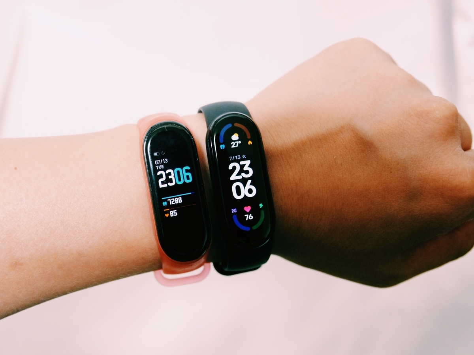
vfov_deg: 39.7
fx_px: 493
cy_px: 178
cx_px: 237
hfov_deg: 51.4
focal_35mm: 36
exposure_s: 1/60
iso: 2000
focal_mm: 18
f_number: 4
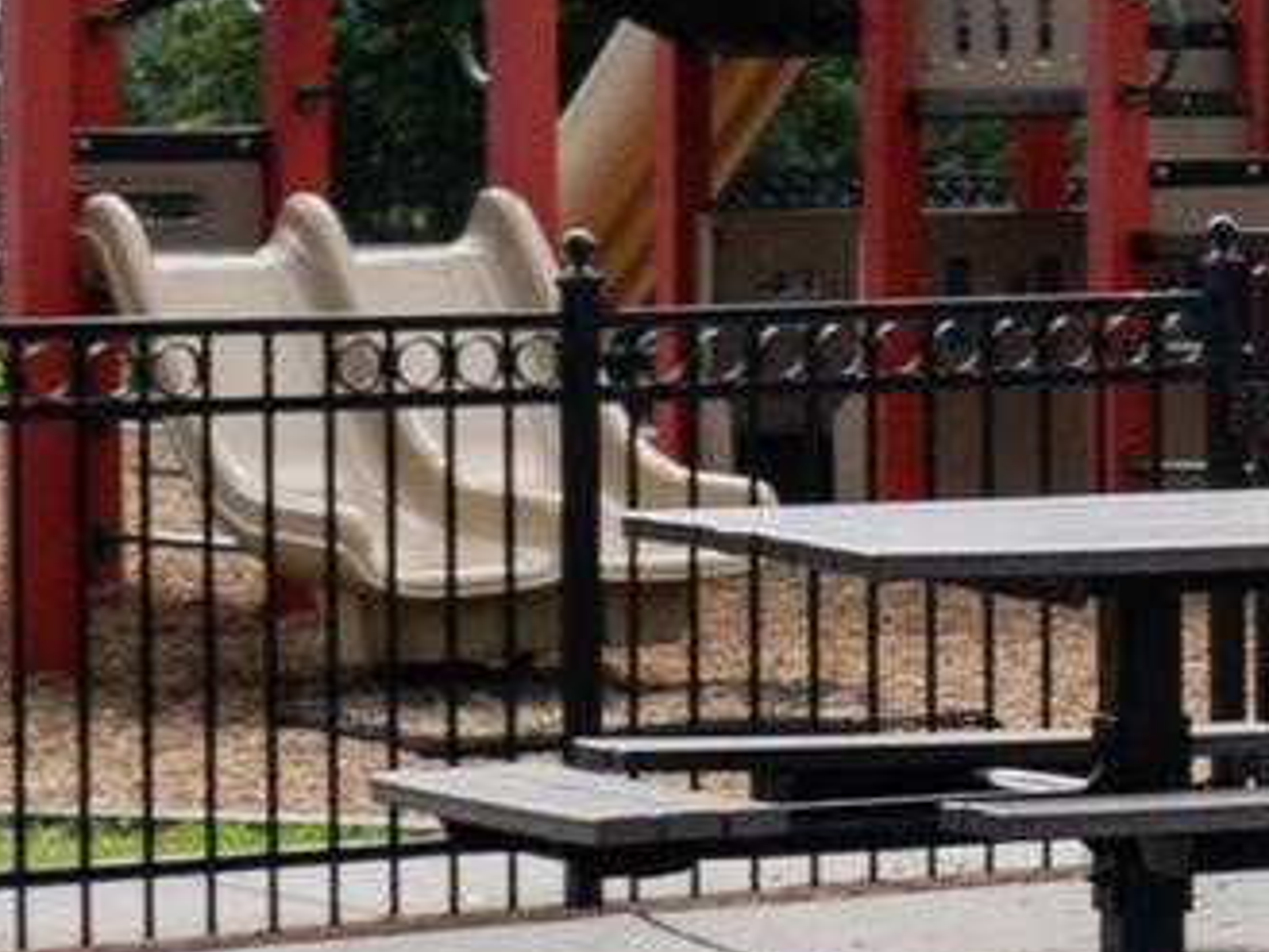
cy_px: 23
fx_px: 7408
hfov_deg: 9.0
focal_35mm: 202
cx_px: 2877
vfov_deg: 7.3
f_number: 8
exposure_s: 1/500
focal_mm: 27
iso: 500
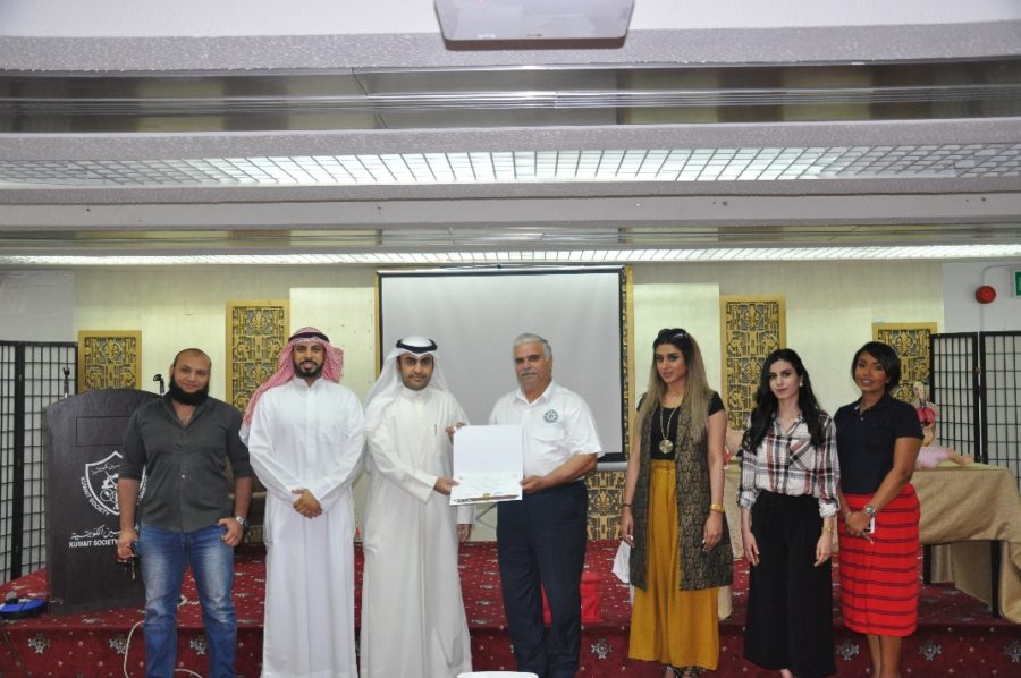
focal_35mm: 33
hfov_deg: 57.3
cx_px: 510
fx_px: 935
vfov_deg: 39.9
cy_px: 339
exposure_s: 1/60
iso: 800
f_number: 4
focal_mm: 22
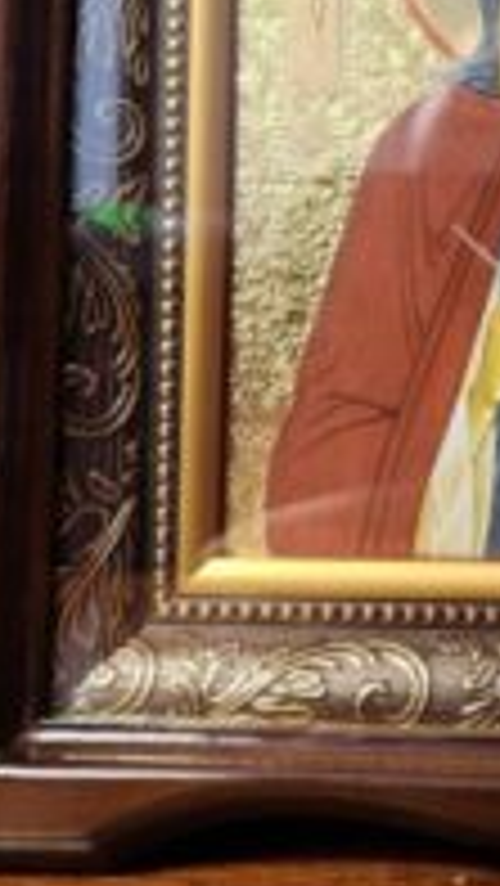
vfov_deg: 28.4
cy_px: 182
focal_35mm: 73
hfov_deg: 16.0
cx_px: 581
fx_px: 1718
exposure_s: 1/100
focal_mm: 5.4
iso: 320
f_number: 1.8
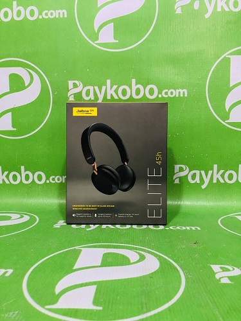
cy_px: 160
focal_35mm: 28
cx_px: 120
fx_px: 260
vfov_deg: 63.4
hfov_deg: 49.7
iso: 100
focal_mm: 3.99
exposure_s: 1/15
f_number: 1.8
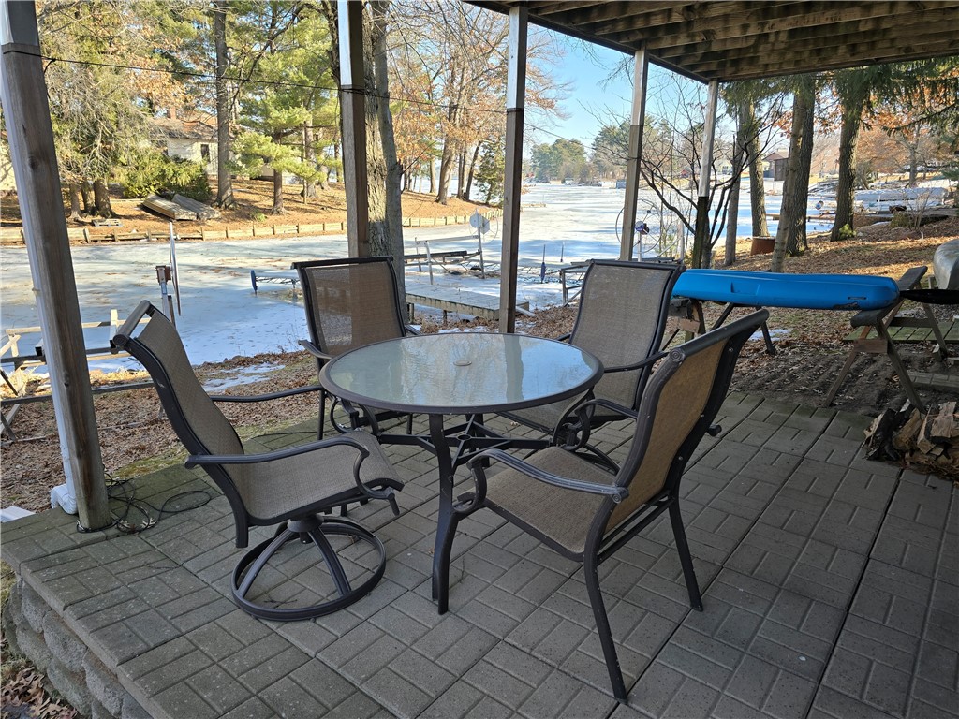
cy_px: 360
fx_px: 637
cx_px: 480
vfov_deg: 58.9
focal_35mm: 23
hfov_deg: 73.9
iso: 12
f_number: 1.7
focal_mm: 6.3
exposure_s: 1/219
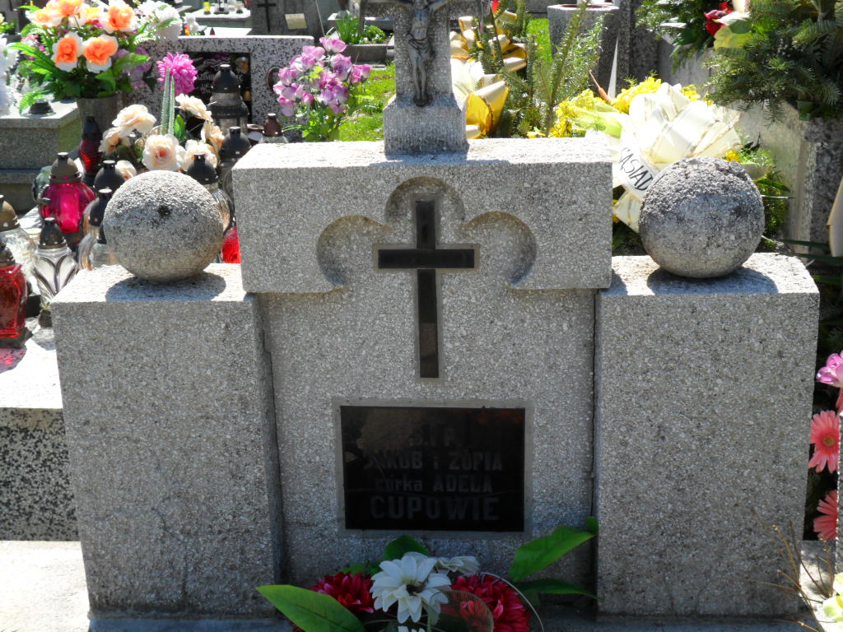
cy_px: 316
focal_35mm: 52
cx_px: 422
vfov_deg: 28.0
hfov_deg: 36.8
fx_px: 1266
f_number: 5
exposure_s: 1/250
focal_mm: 9.3
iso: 100
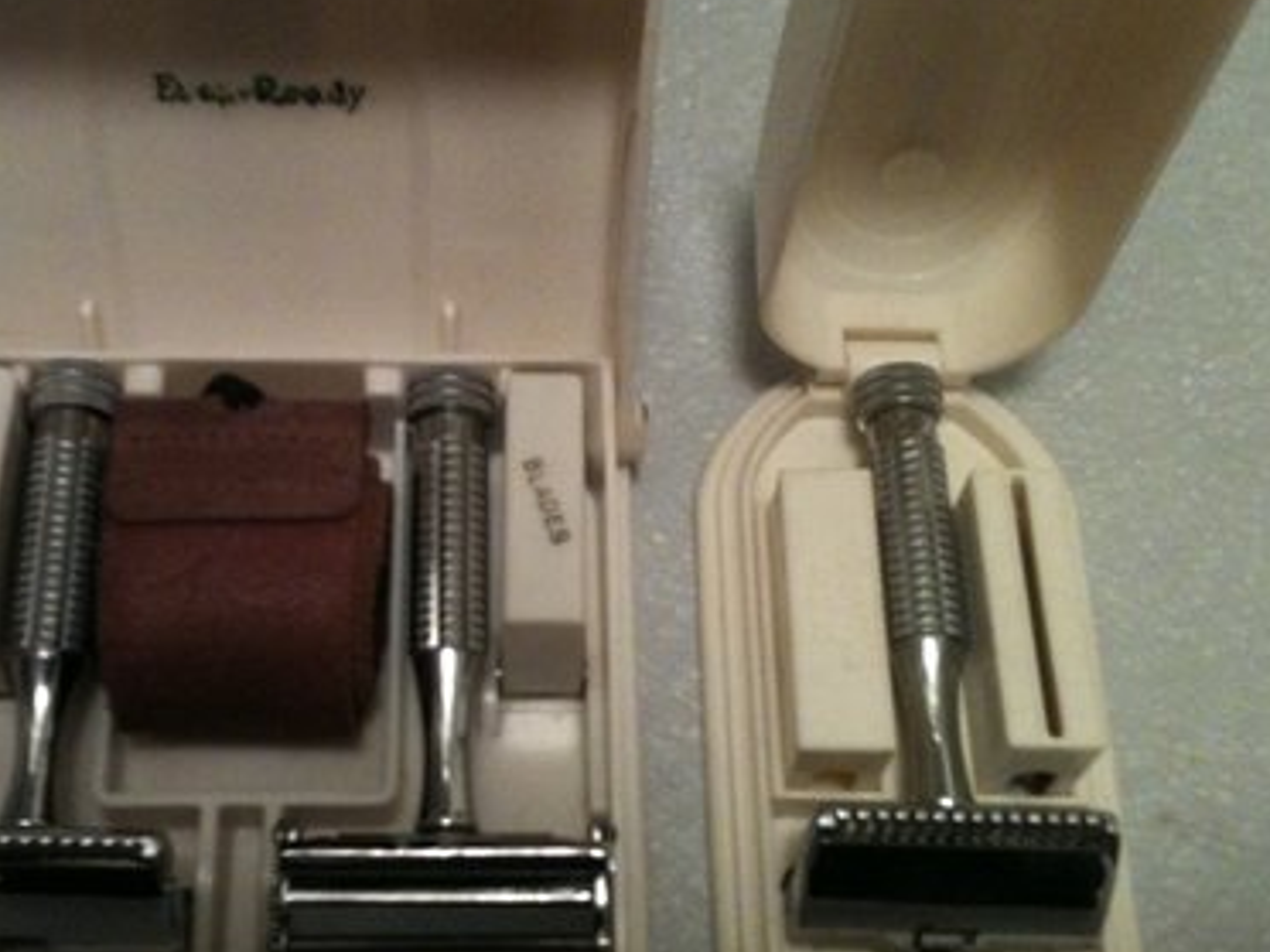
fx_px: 1724
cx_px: 519
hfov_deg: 40.3
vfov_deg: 30.9
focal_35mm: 47
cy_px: 476
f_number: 2.8
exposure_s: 1/15
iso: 200
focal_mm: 3.85
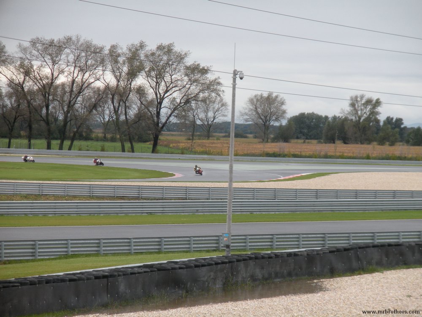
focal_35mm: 174
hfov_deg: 11.4
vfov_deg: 8.5
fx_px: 2121
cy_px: 158
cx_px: 211
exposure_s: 1/250
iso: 146
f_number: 5.6
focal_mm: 31.5
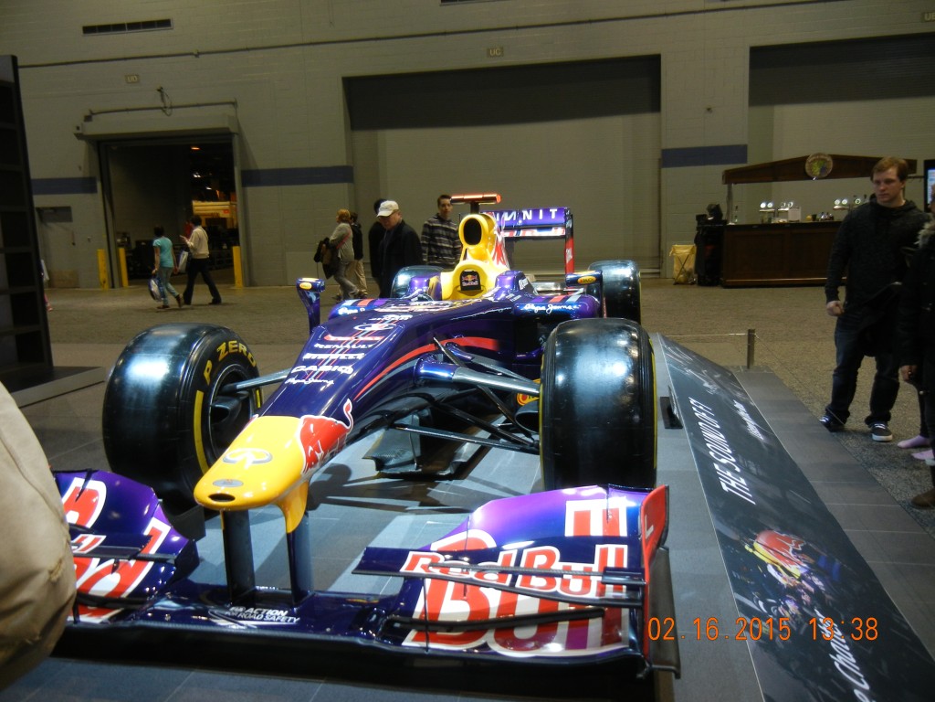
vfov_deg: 46.8
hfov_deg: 60.0
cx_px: 468
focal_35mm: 30
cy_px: 351
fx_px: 810
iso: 239
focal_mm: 5.4
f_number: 3.5
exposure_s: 1/60
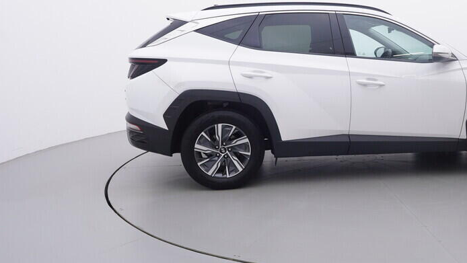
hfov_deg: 55.1
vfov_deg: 33.8
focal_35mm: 35
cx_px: 330
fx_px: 431
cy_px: 101
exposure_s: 1/80
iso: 200
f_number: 5
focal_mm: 15
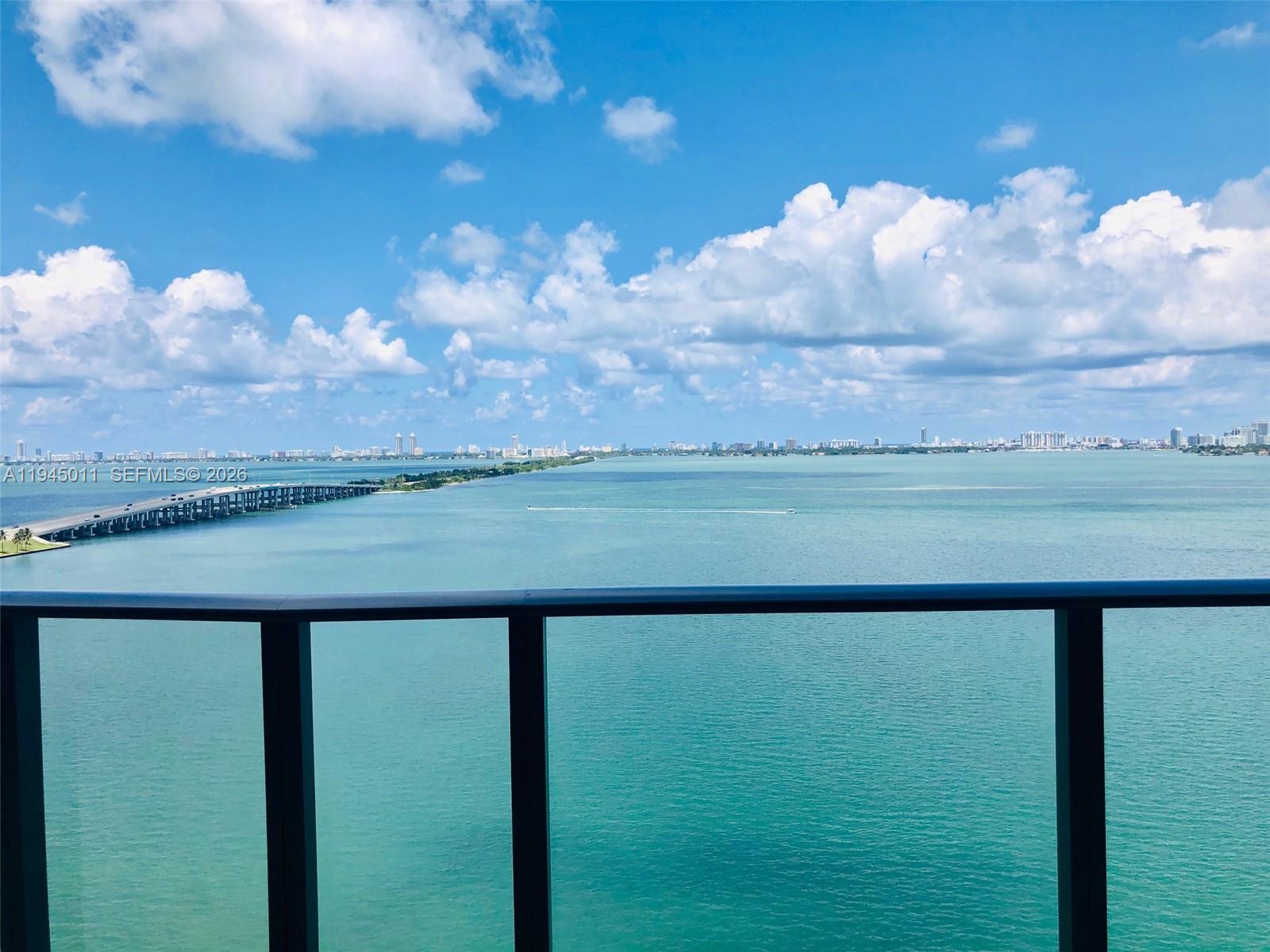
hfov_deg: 63.4
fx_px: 1027
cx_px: 635
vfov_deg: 49.7
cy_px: 476
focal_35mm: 28
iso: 20
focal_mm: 4
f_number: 1.8
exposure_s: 1/2825
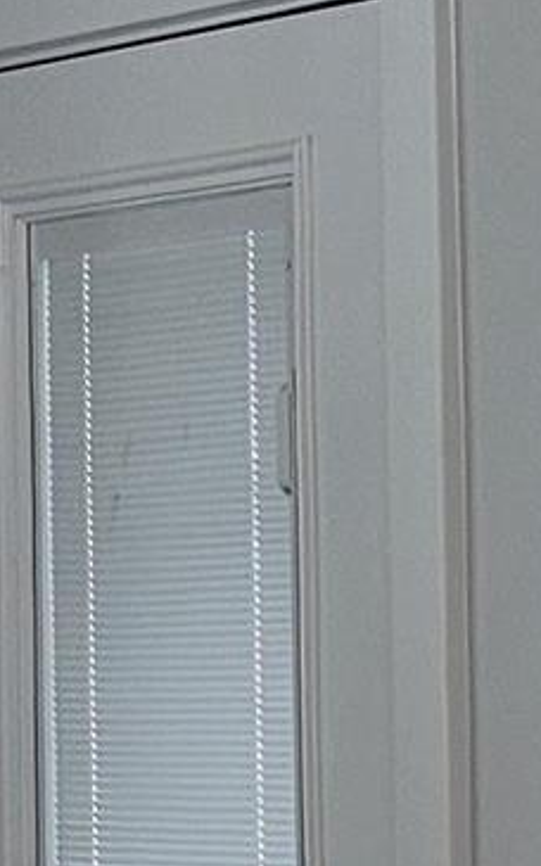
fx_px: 4838
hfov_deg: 5.1
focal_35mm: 205
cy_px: 667
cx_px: 2731
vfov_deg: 10.2
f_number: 1.7
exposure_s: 1/120
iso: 80
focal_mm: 6.3
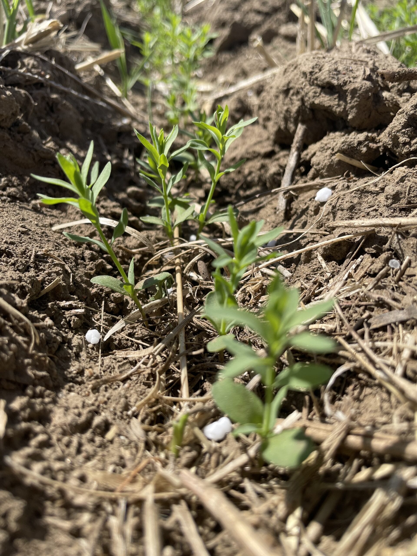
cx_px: 208
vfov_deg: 67.3
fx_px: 418
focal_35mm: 26
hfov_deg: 53.1
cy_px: 278
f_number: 1.6
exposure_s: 1/2681
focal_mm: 4.2
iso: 32
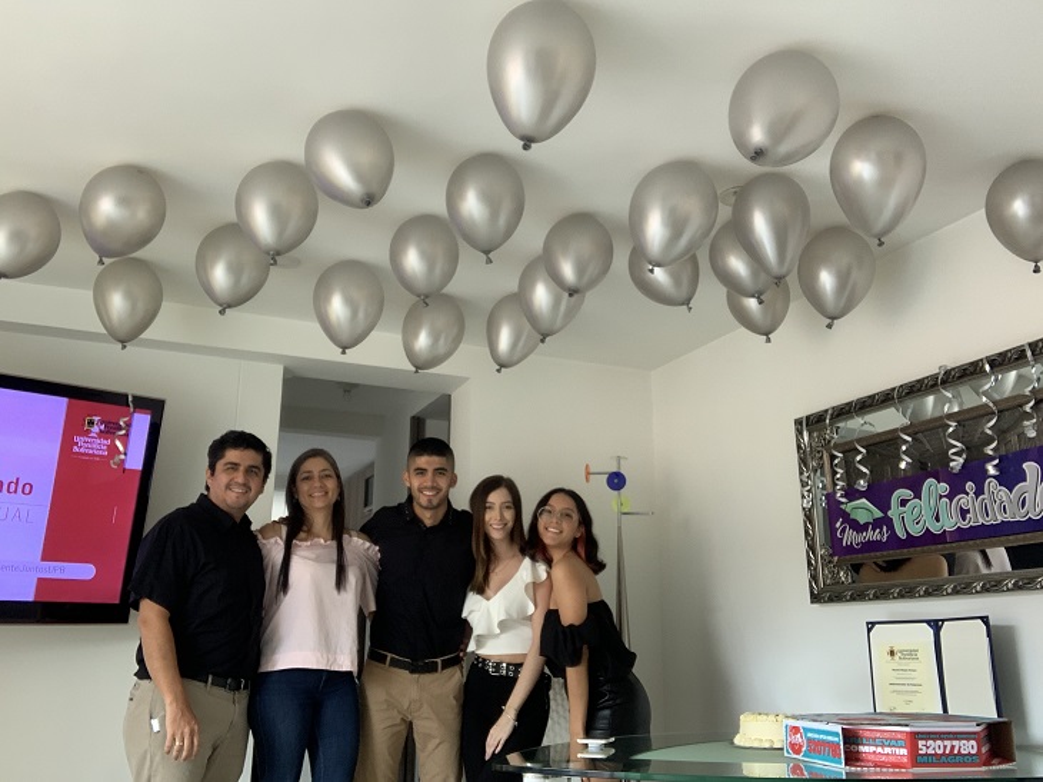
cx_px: 522
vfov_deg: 44.1
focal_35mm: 32
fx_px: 964
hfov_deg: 56.8
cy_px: 391
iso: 100
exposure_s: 1/60
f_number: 2.2
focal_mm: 2.87
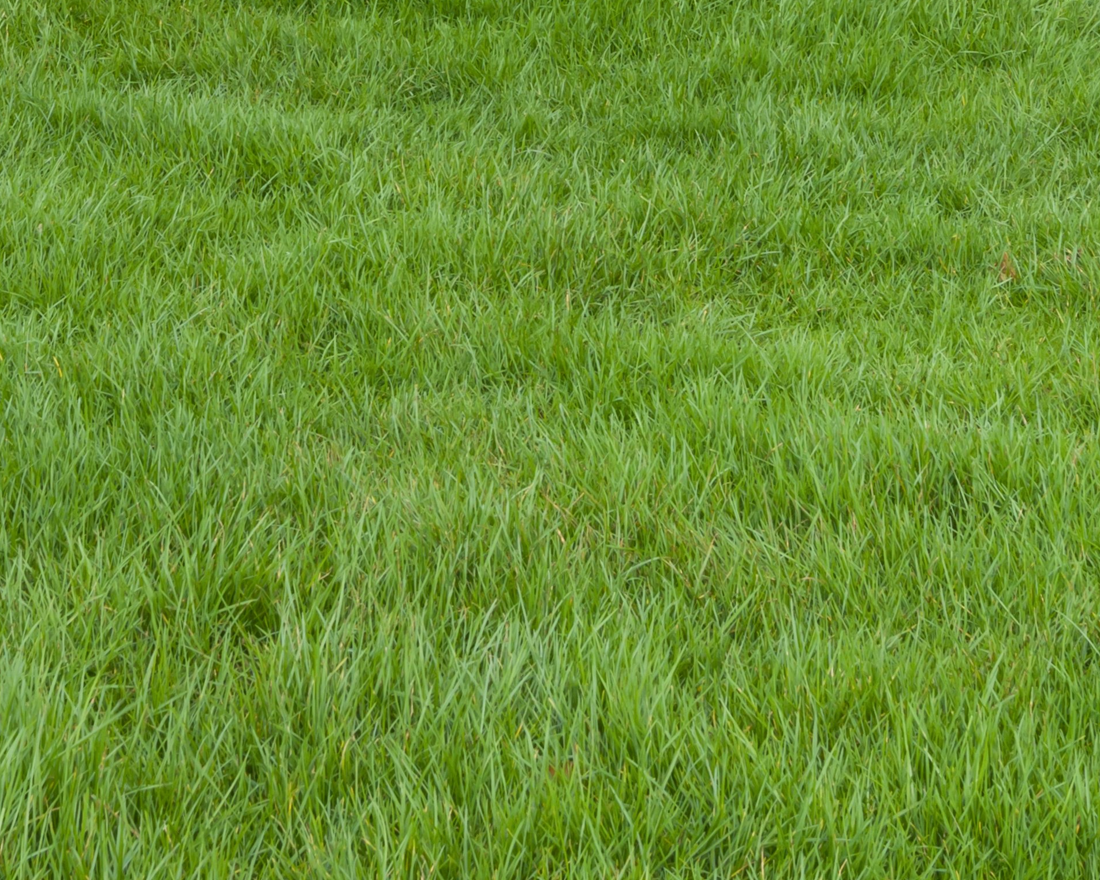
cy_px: -626
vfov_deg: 11.8
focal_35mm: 122
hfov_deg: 15.6
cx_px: 161
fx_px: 3972
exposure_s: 1/60
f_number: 11
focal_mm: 30
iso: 100
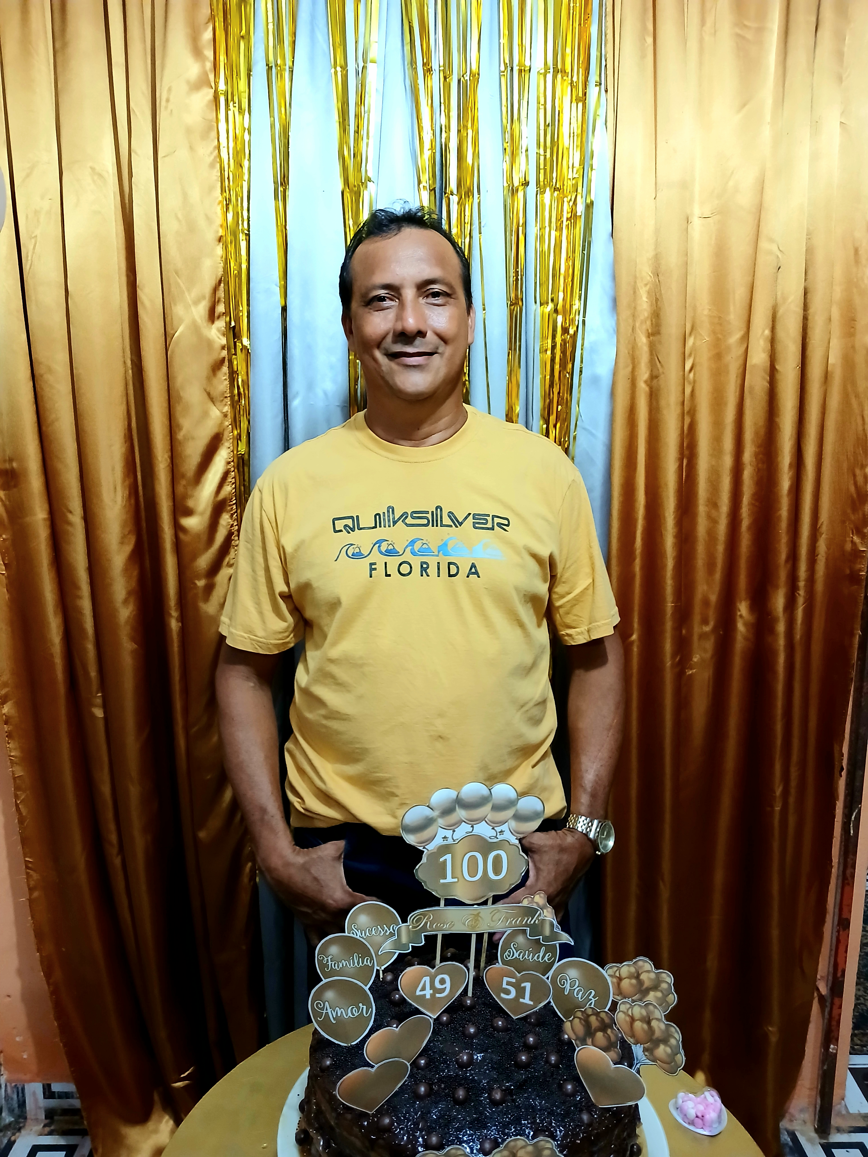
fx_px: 869
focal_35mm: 26
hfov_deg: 53.1
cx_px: 434
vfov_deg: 67.3
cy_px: 578
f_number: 1.8
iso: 400
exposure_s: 1/24
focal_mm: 3.98
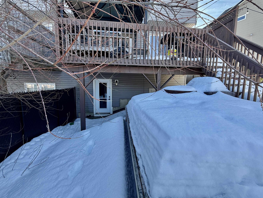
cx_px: 133
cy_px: 95
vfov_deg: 81.7
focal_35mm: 15
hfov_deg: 98.2
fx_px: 114
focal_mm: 2.22
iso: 50
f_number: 2.2
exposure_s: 1/405
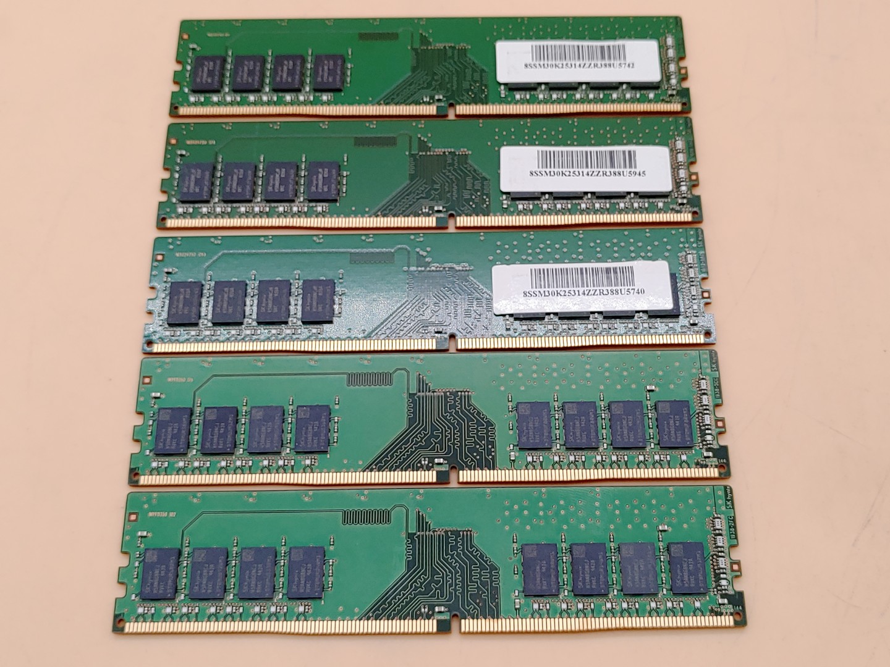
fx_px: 1054
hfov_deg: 45.8
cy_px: 334
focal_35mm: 41
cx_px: 445
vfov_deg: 35.1
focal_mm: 4.36
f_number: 1.8
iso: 50
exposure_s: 1/79
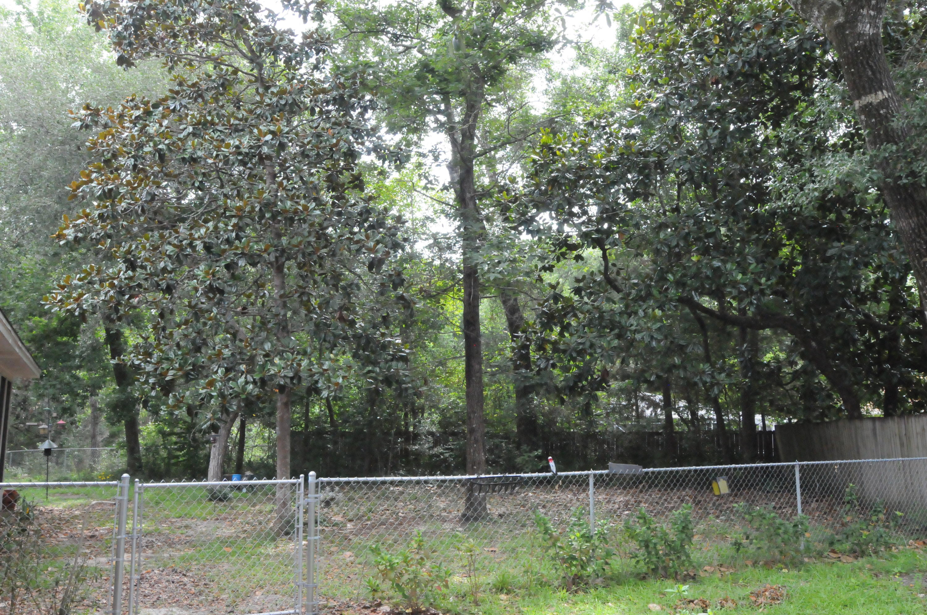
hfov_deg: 62.0
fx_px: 771
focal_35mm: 30
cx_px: 464
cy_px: 308
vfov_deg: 43.5
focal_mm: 20
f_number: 10
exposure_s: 1/400
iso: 3200
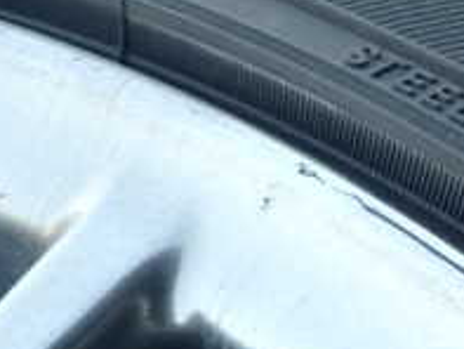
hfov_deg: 23.8
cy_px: 311
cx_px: 530
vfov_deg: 19.1
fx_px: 1019
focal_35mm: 76
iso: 200
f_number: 2
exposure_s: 1/100
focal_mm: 4.5
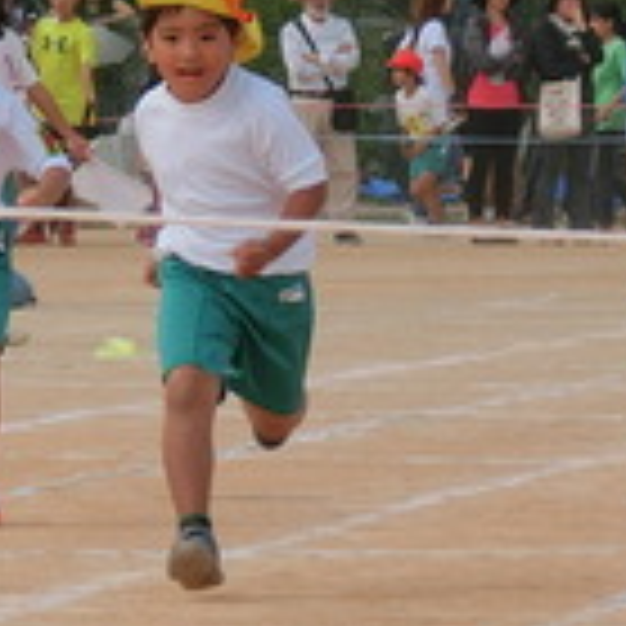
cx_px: 910
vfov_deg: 3.1
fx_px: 11396
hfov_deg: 3.1
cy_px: 279
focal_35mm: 557
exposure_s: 1/400
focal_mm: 32.14
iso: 80
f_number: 5.8
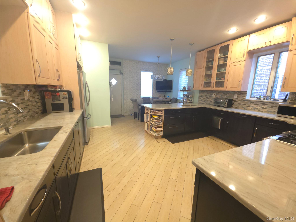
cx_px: 148
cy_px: 111
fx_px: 111
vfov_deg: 89.9
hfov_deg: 106.2
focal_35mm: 13
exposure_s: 1/30
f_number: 1.9
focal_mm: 2.2
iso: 250
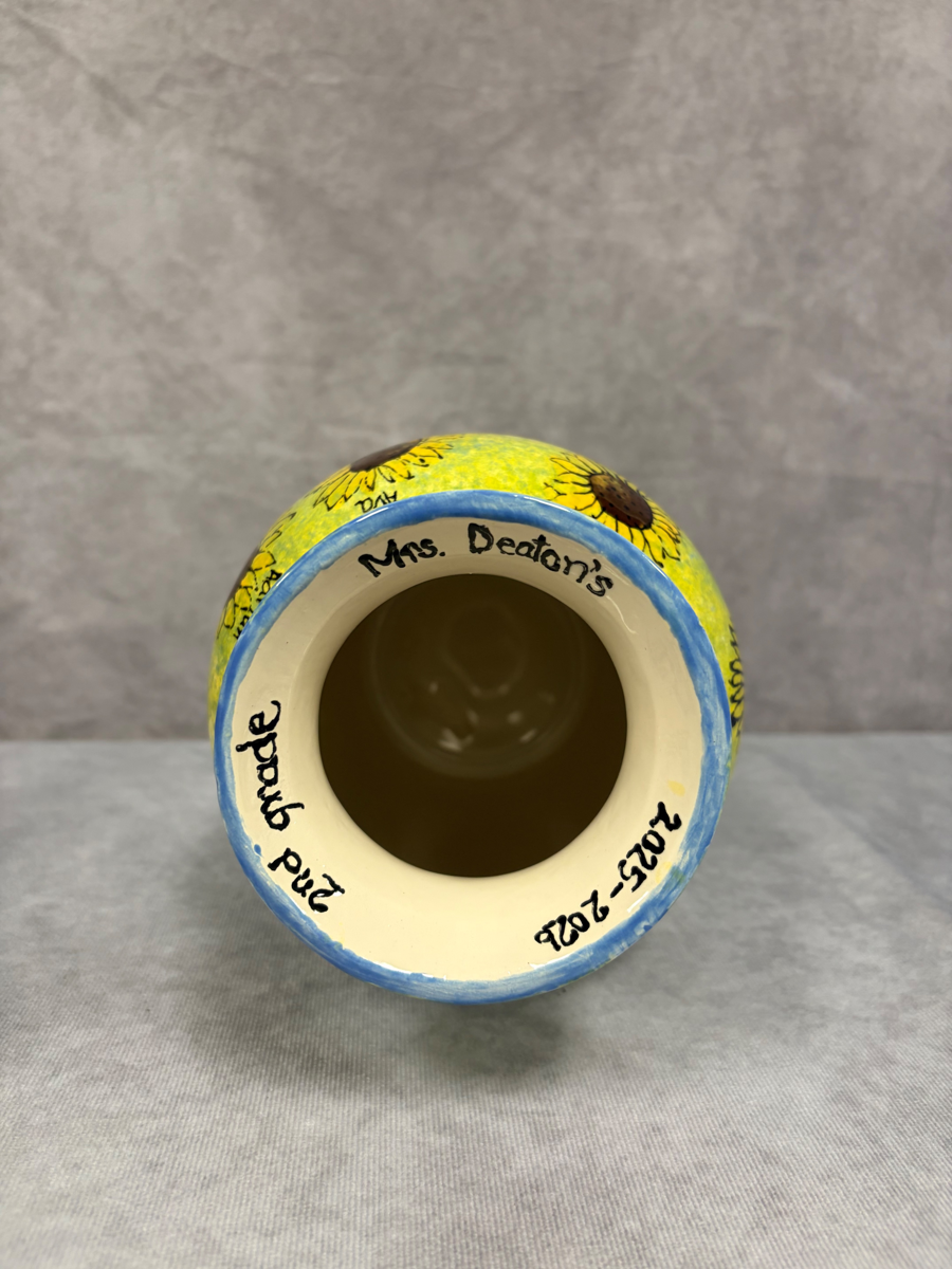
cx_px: 476
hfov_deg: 53.1
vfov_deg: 67.3
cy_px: 634
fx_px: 953
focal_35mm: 26
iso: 125
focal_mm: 5.96
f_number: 1.6
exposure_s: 1/60
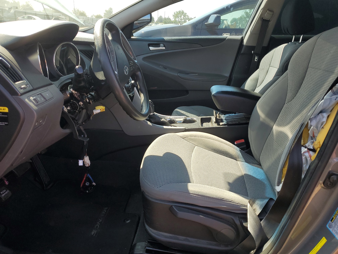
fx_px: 254
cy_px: 127
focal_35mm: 26
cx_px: 169
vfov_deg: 53.1
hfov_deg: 67.3
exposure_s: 1/526
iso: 50
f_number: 1.5
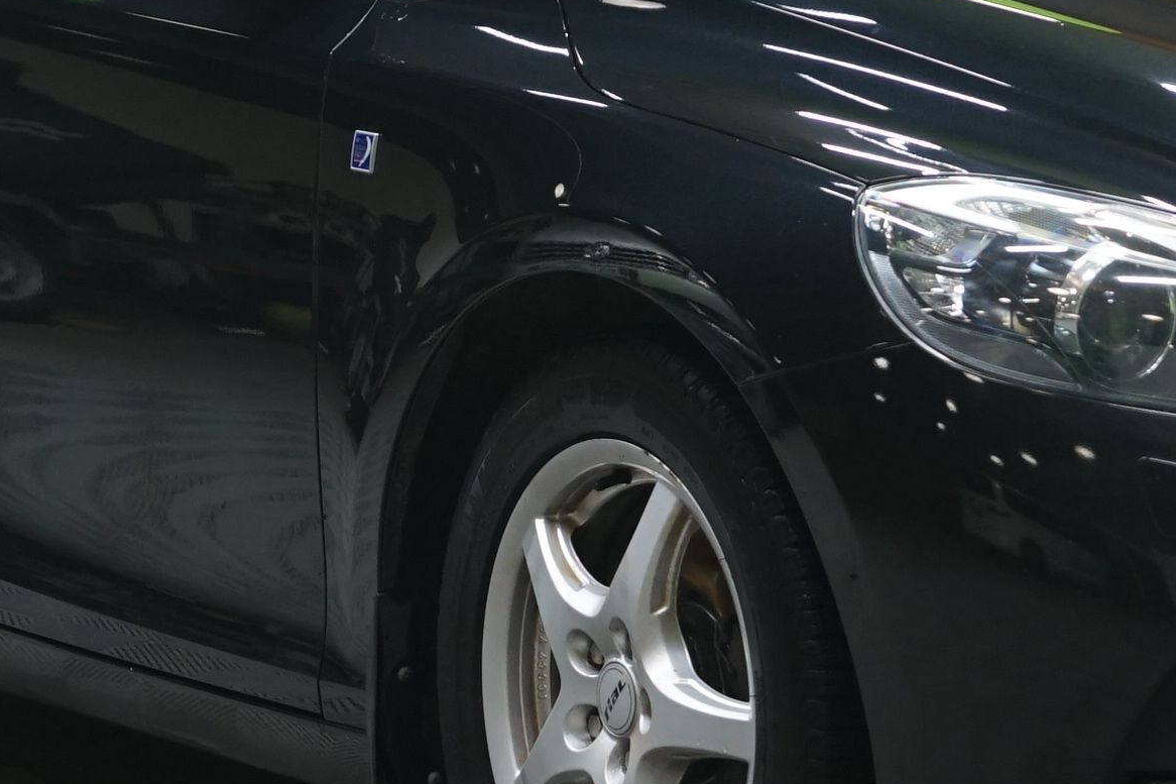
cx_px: 917
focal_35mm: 206
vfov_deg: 6.7
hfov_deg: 10.0
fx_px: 6728
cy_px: 216
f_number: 4.5
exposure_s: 1/20
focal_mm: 61
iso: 1000
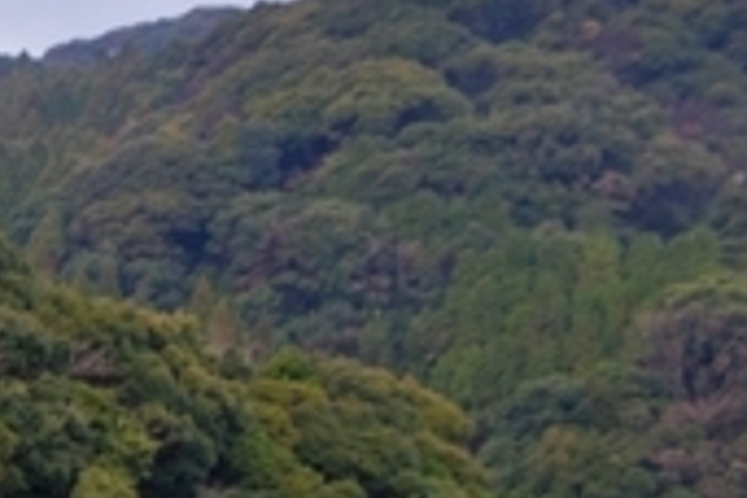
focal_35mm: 126
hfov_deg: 13.0
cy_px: 730
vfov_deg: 10.5
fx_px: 2614
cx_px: -965
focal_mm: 18
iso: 400
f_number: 5.6
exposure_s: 1/125
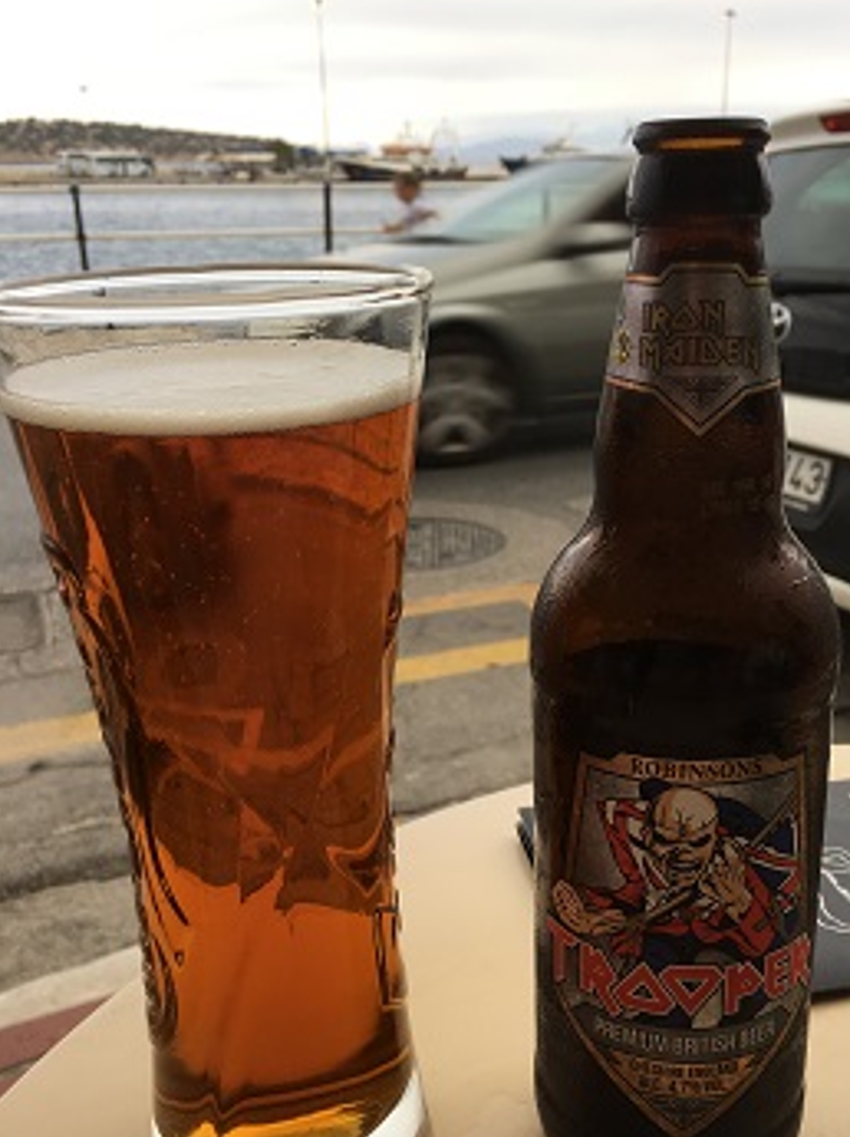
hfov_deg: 41.6
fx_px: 1115
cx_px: 493
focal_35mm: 34
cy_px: 616
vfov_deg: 53.9
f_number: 2.2
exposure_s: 1/50
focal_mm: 4.15
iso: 25
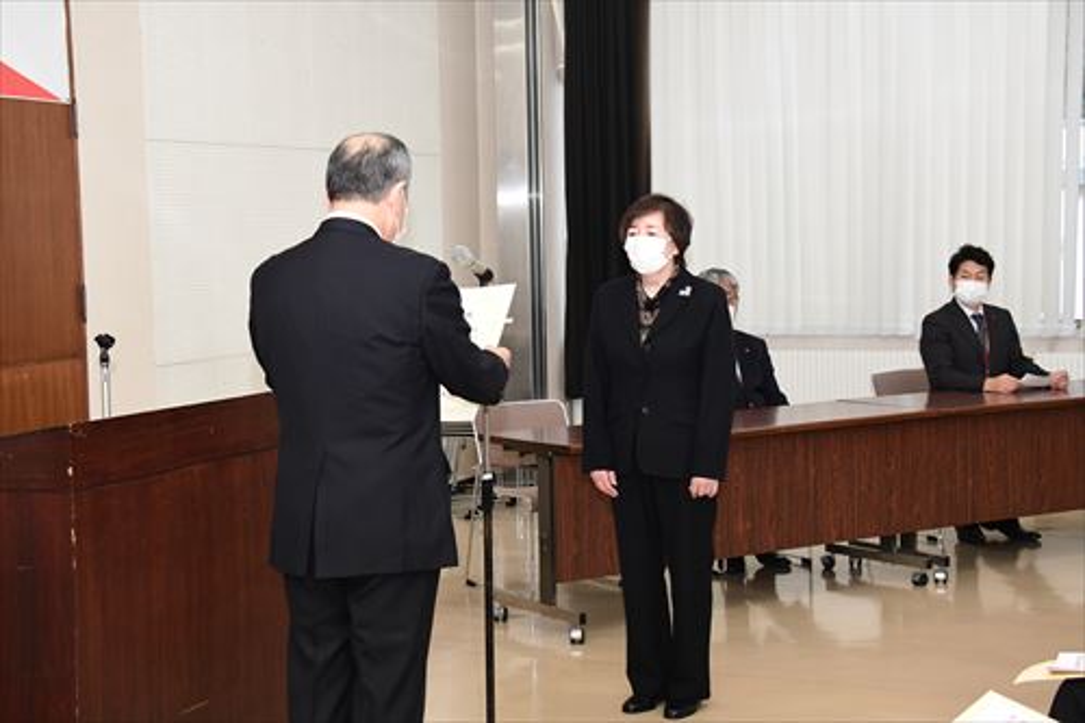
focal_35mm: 66
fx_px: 1988
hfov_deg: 30.5
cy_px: 362
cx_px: 542
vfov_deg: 20.6
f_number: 5.6
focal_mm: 44
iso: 1600
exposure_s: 1/250
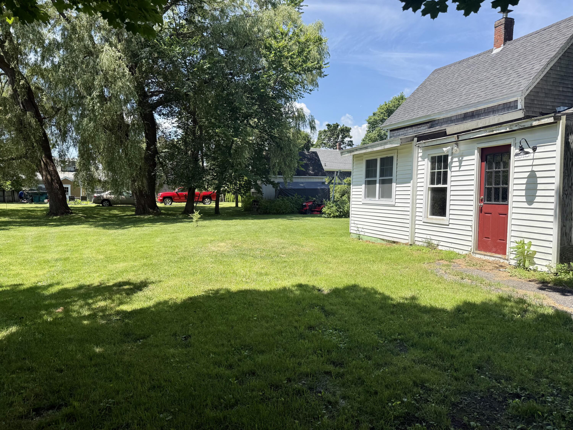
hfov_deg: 71.6
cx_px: 286
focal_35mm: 24
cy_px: 215
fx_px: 397
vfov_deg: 56.8
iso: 80
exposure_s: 1/2525
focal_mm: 6.76
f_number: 1.78
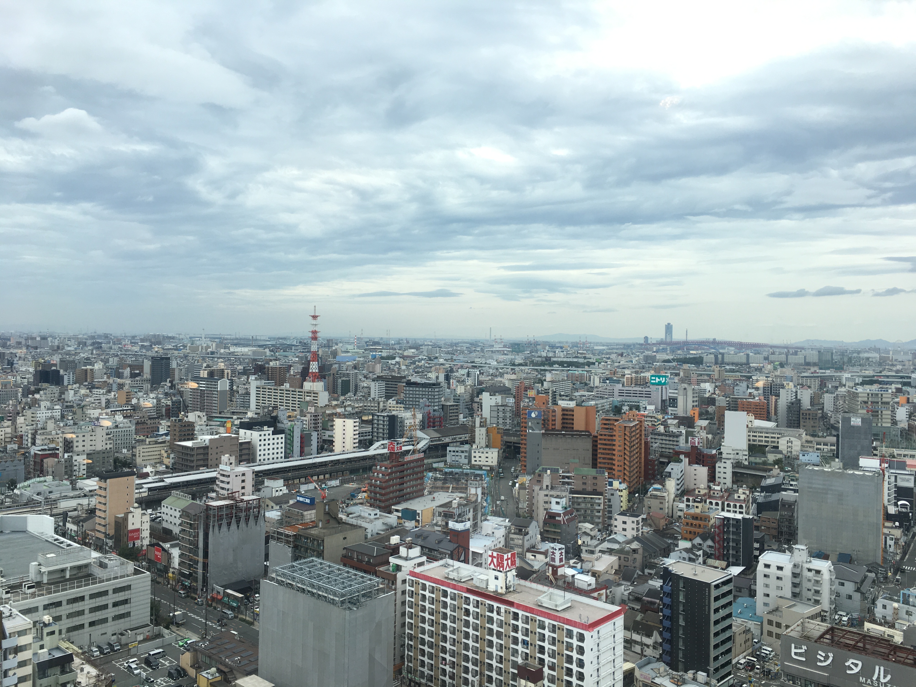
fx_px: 767
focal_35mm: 29
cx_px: 458
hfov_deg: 61.7
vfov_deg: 48.2
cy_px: 344
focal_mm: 4.15
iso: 25
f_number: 2.2
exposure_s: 1/620
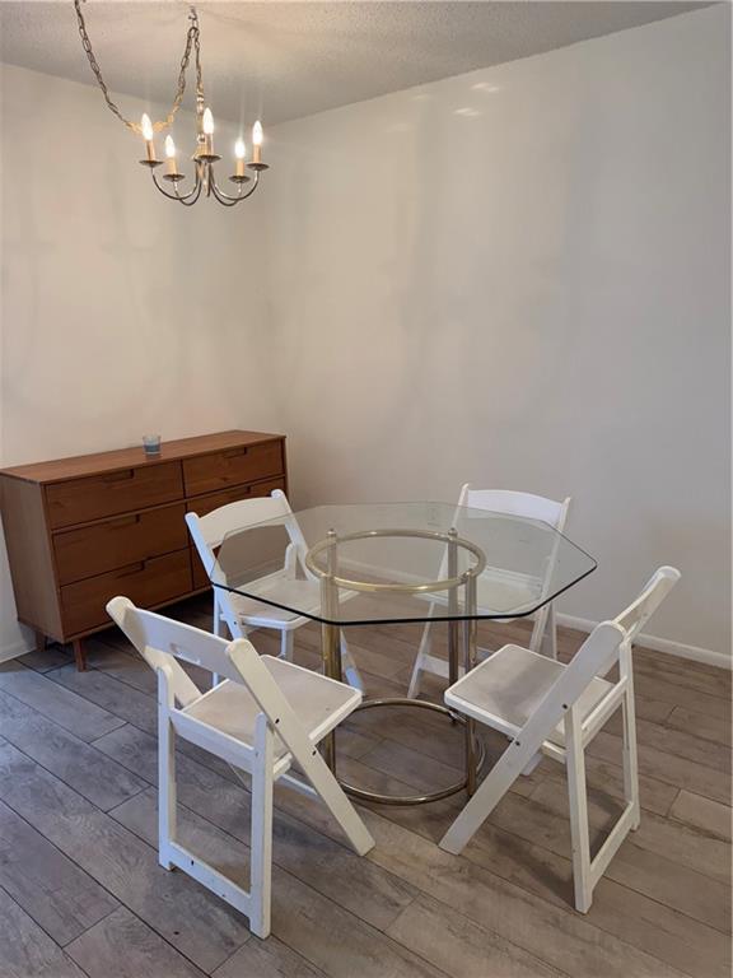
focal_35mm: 24
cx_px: 366
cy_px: 489
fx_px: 678
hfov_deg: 56.8
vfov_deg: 71.6
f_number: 1.78
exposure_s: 1/120
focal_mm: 6.76
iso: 200
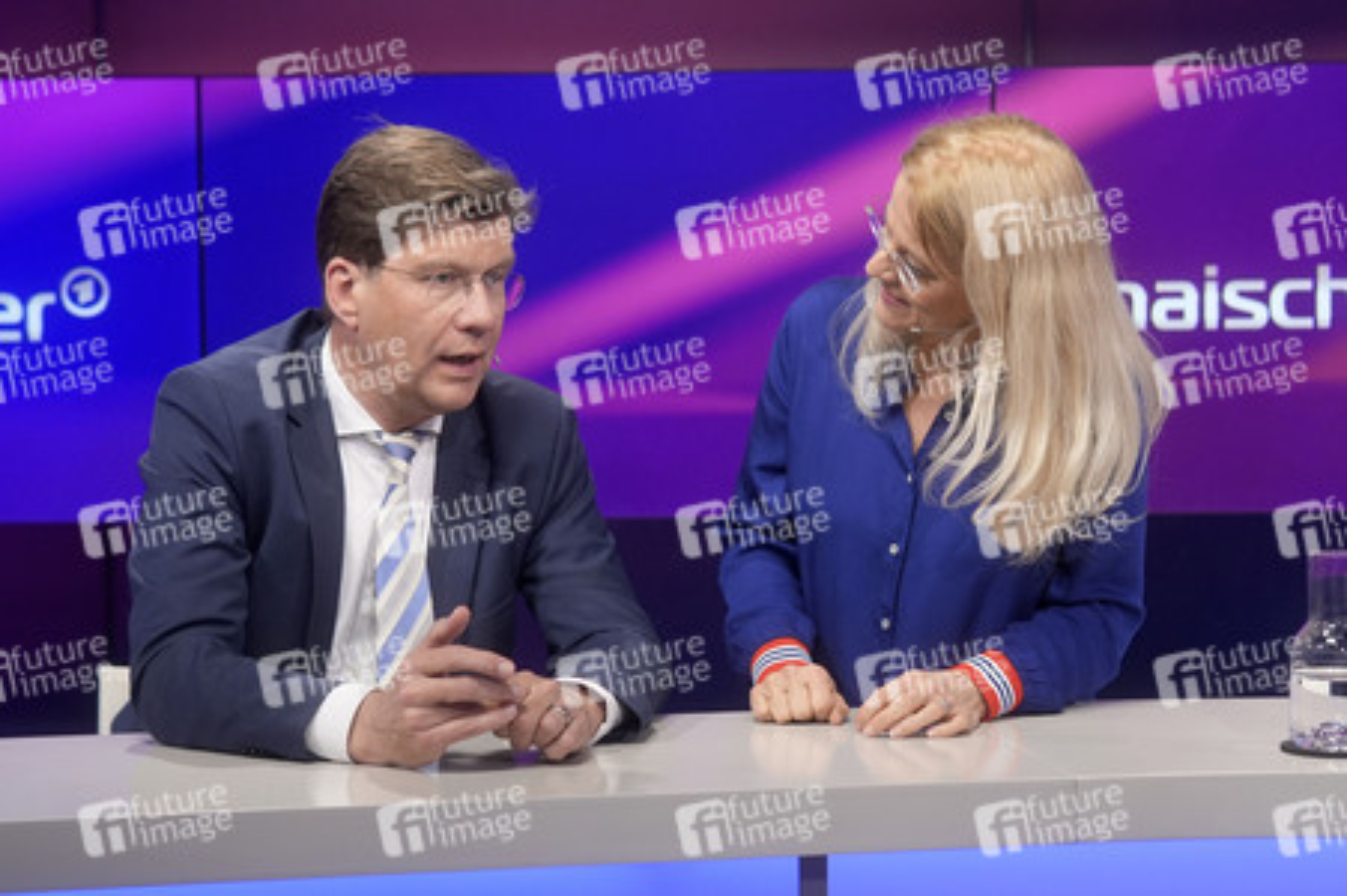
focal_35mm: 45
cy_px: 448
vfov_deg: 29.8
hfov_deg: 43.6
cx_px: 674
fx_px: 1682
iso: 640
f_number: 2.2
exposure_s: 1/160
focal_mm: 30
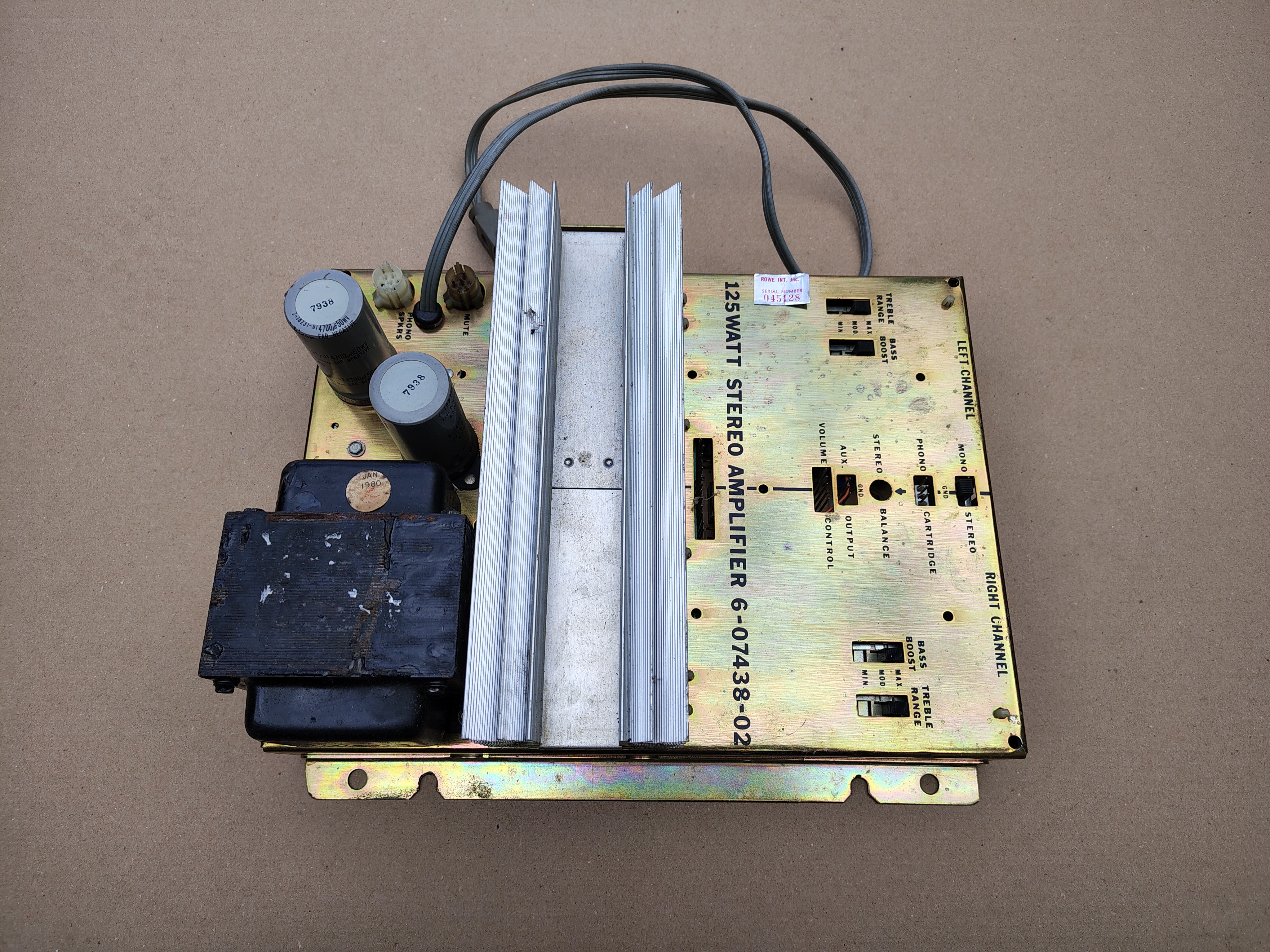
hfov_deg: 71.6
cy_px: 476
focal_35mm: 24
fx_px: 881
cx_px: 635
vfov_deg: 56.8
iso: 100
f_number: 1.8
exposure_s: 1/1414
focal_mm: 5.56
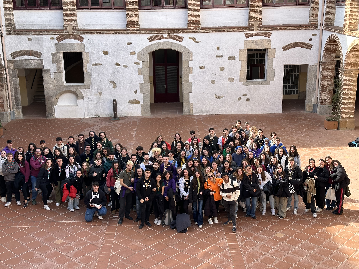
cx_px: 180
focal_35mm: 48
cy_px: 134
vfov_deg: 30.3
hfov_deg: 39.7
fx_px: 498
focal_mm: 6.86
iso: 64
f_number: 1.78
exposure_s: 1/797
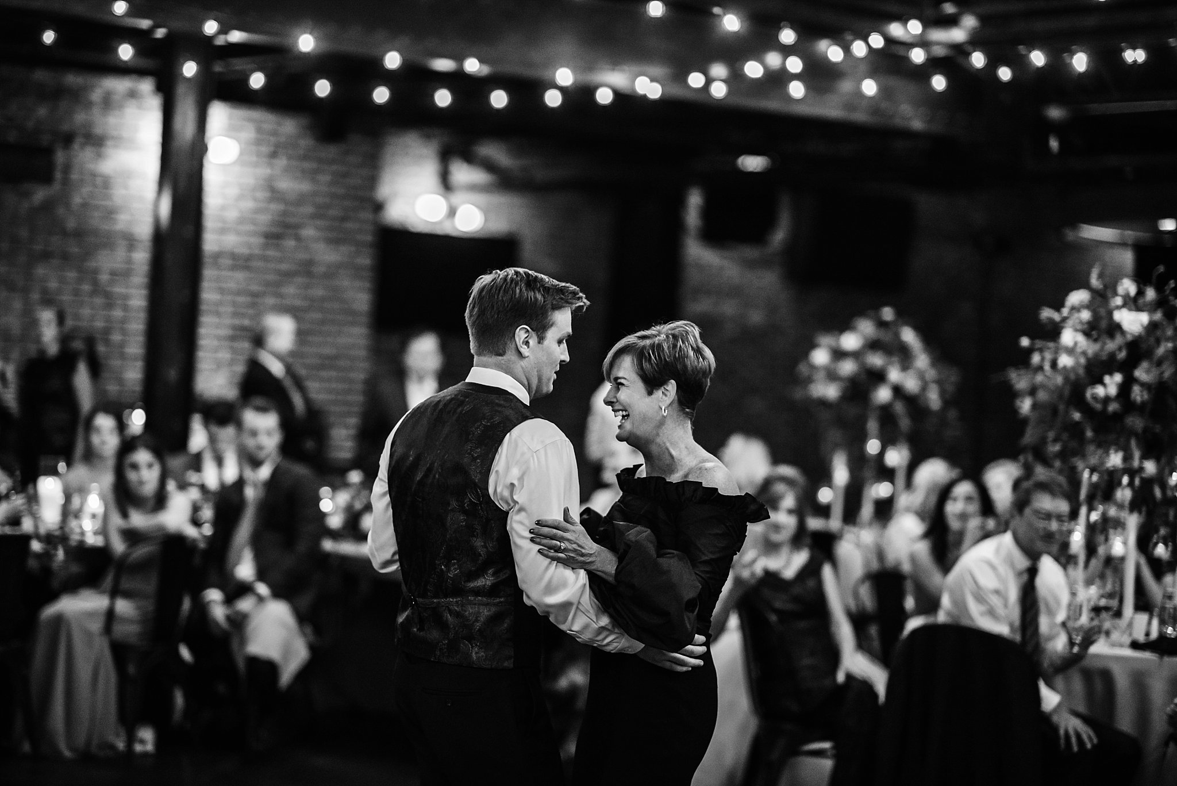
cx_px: 588
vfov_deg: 16.1
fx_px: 2780
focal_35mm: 85
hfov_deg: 23.9
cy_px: 393
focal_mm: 85
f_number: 1.8
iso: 1600
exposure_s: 1/250
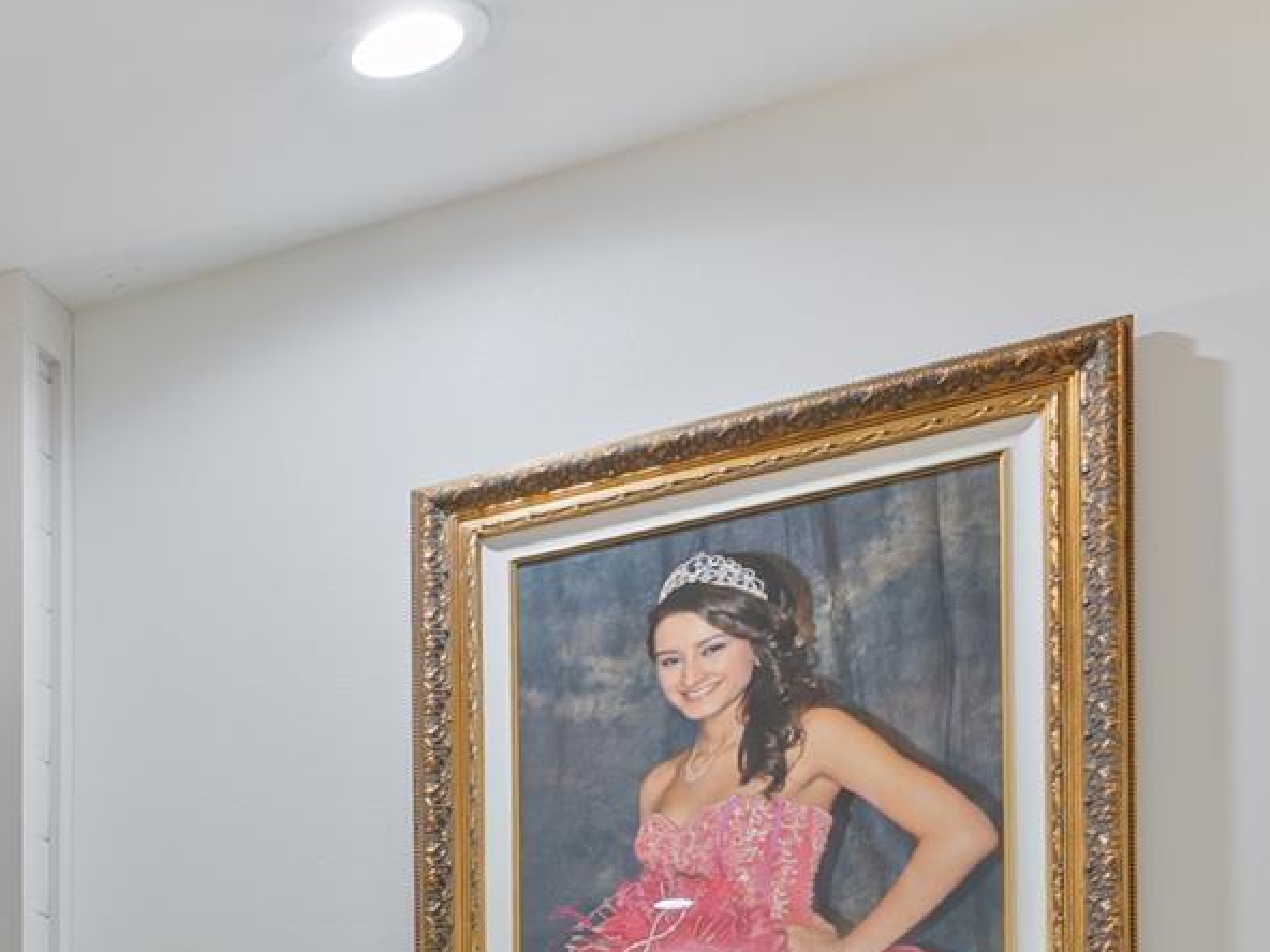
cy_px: 1522
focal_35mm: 65
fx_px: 2385
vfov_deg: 19.1
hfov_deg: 23.3
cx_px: -691
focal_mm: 16
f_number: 9
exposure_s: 1.3
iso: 250
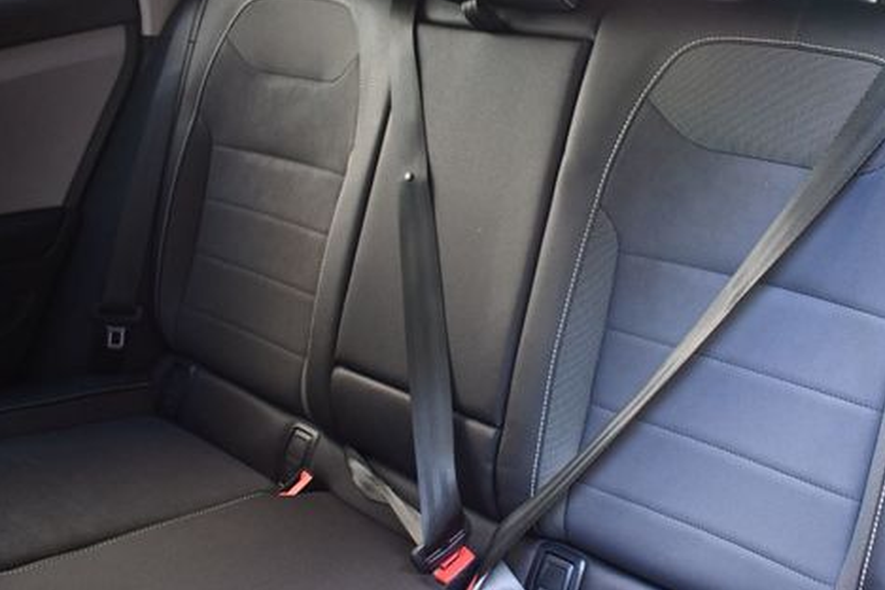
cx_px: 586
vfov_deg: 32.3
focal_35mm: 41
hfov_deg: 46.7
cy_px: 191
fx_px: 1008
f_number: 3.5
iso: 1250
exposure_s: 1/125
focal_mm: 20
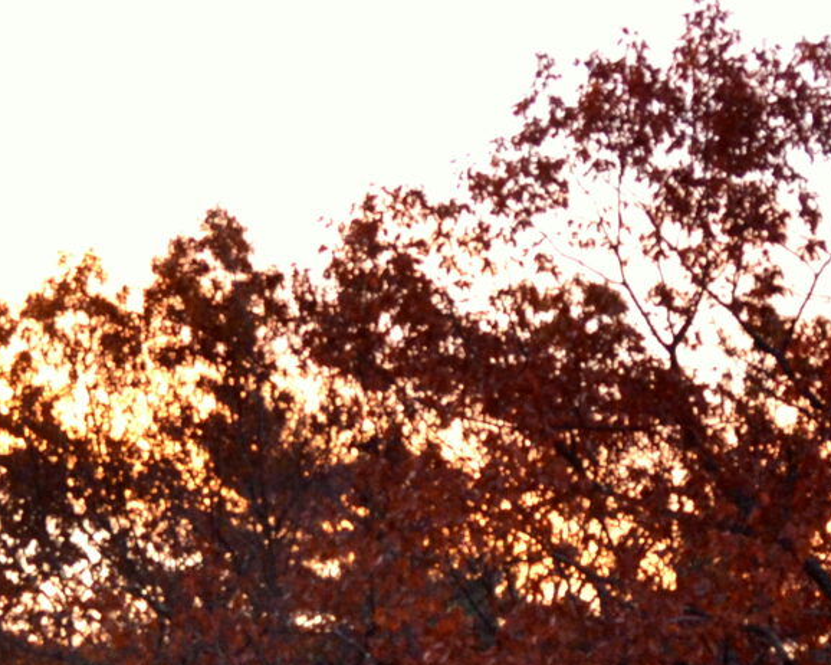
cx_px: 265
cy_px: 796
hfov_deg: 14.0
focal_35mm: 137
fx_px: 3368
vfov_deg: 11.1
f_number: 5
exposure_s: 1/80
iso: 800
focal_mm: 22
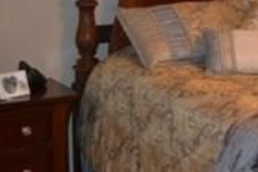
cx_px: 444
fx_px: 724
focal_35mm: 101
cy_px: -37
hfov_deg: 17.1
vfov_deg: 13.2
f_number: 3.5
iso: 640
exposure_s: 1/60
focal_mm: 18
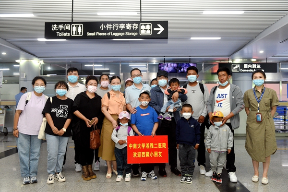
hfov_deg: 63.7
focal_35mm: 29
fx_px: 232
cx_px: 144
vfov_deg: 45.0
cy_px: 96
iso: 1600
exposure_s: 1/125
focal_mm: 29
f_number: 4.5
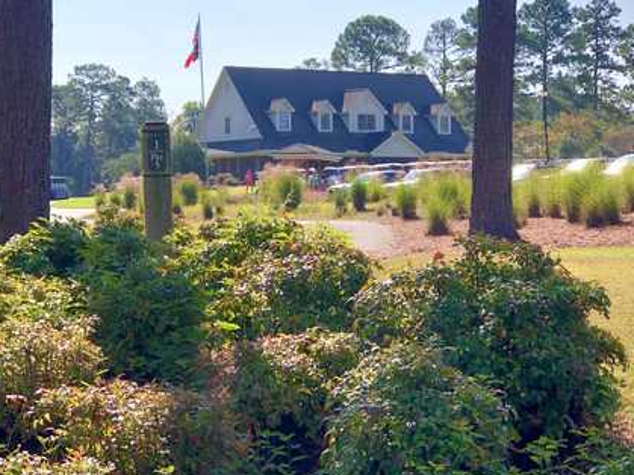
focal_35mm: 87
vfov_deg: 17.0
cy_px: 218
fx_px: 1593
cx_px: 271
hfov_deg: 22.5
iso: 20
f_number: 2.8
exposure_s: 1/1066
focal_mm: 6.6
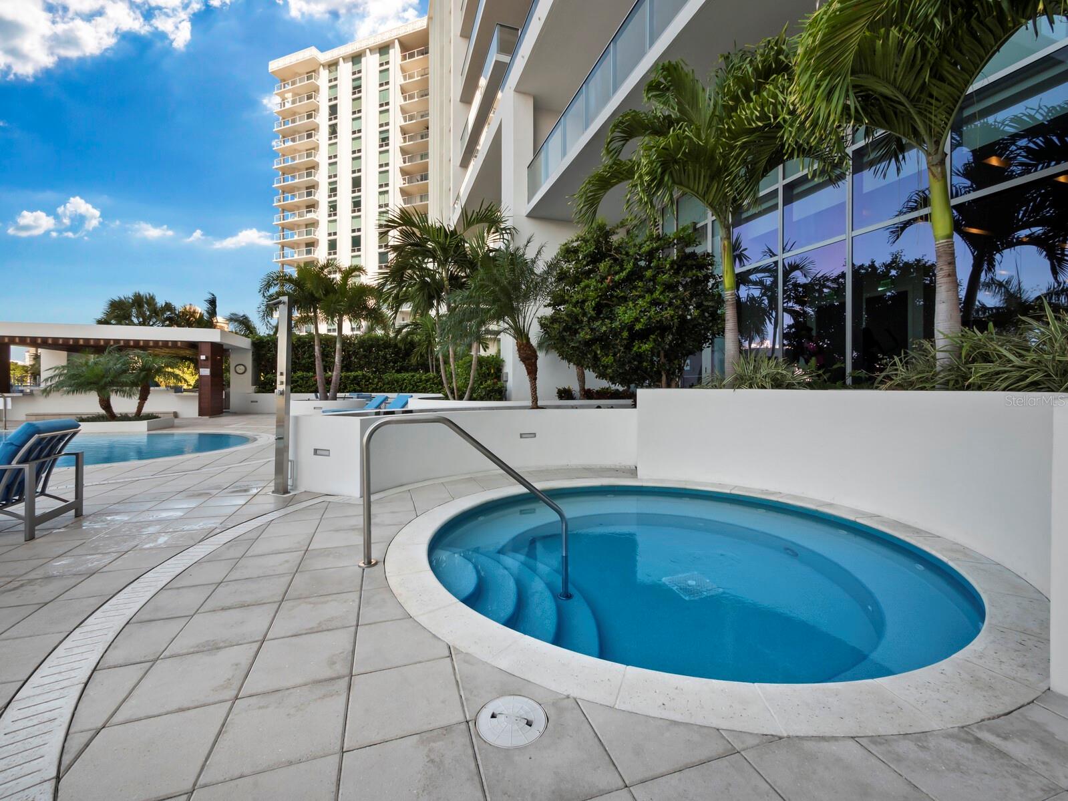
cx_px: 534
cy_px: 400
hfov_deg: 102.1
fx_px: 432
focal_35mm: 14
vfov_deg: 85.7
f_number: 8
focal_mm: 7
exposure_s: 1/60
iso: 200
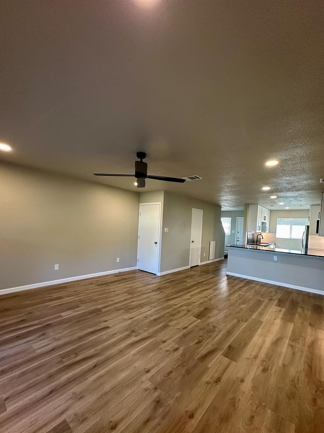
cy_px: 232
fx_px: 187
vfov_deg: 98.0
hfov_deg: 81.7
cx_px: 168
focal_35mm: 15
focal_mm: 2.22
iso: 200
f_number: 2.2
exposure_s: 1/100
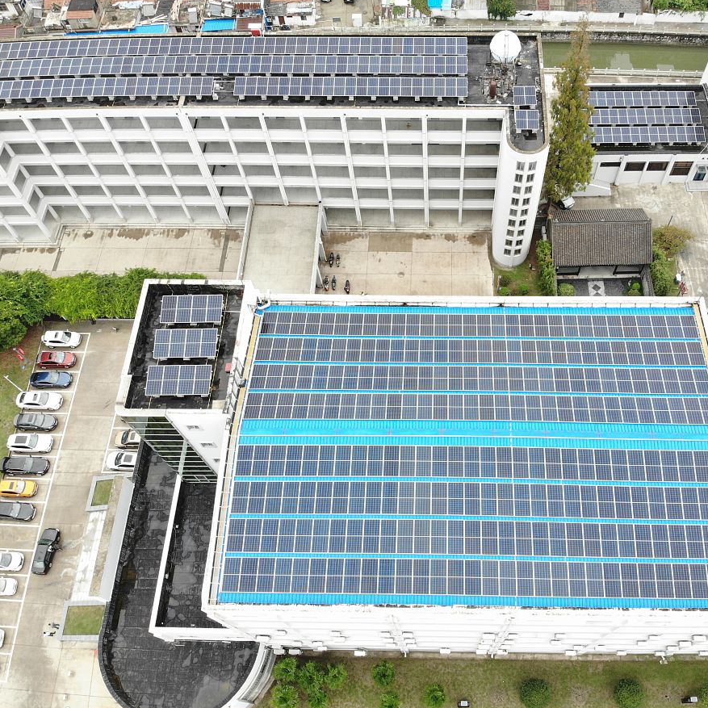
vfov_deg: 55.6
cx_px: 432
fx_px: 671
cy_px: 354
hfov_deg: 55.1
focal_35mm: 29
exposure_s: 1/197
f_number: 2.8
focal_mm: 4.5
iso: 104
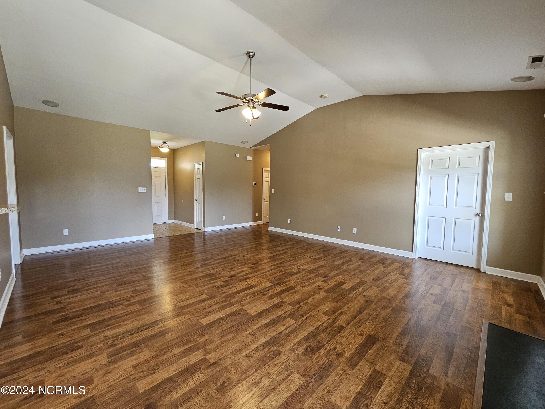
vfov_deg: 89.9
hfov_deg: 106.2
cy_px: 204
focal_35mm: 13
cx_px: 272
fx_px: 205
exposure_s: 1/60
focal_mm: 2.2
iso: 320
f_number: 2.2
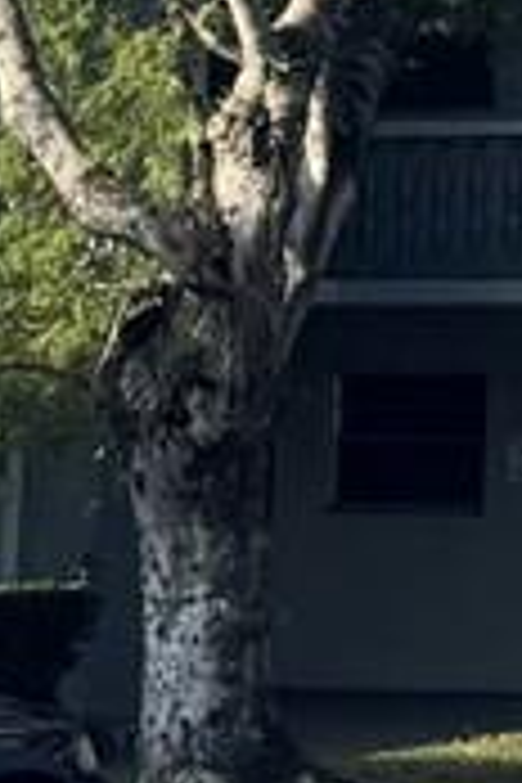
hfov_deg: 5.8
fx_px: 4980
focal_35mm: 229
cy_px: -166
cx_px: 1062
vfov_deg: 8.9
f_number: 1.78
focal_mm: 6.76
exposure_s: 1/2174
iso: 80
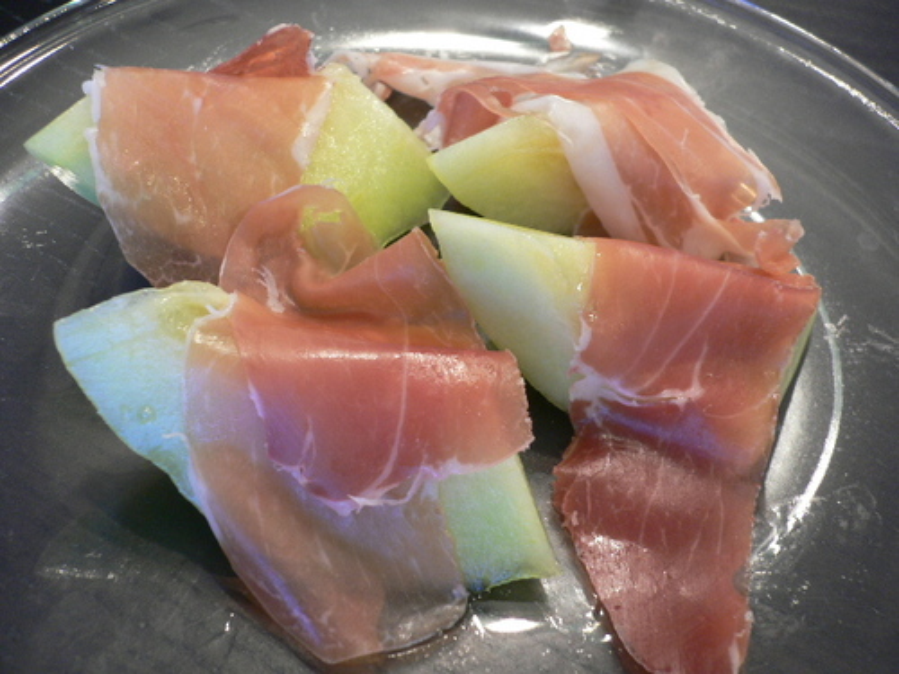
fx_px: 909
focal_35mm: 35
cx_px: 450
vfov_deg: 40.7
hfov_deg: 52.6
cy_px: 337
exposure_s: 1/8
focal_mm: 5.8
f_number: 2.8
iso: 100
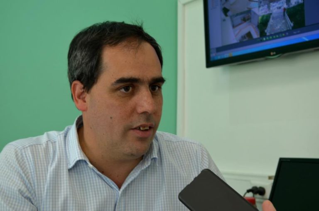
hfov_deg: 35.1
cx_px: 160
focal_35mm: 57
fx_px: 504
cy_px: 106
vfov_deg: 23.7
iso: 400
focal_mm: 38
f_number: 5
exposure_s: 1/80
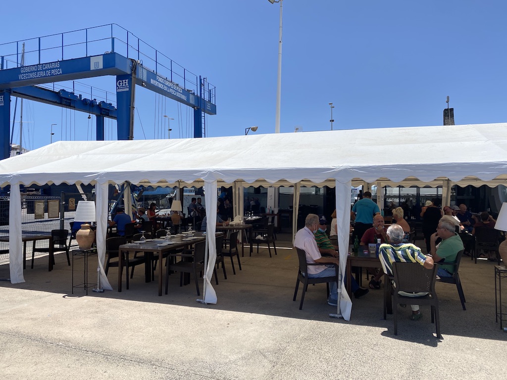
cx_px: 254
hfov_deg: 67.3
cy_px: 190
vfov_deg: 53.1
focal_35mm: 26
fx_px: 381
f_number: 1.8
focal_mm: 4.25
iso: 32
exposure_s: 1/4444
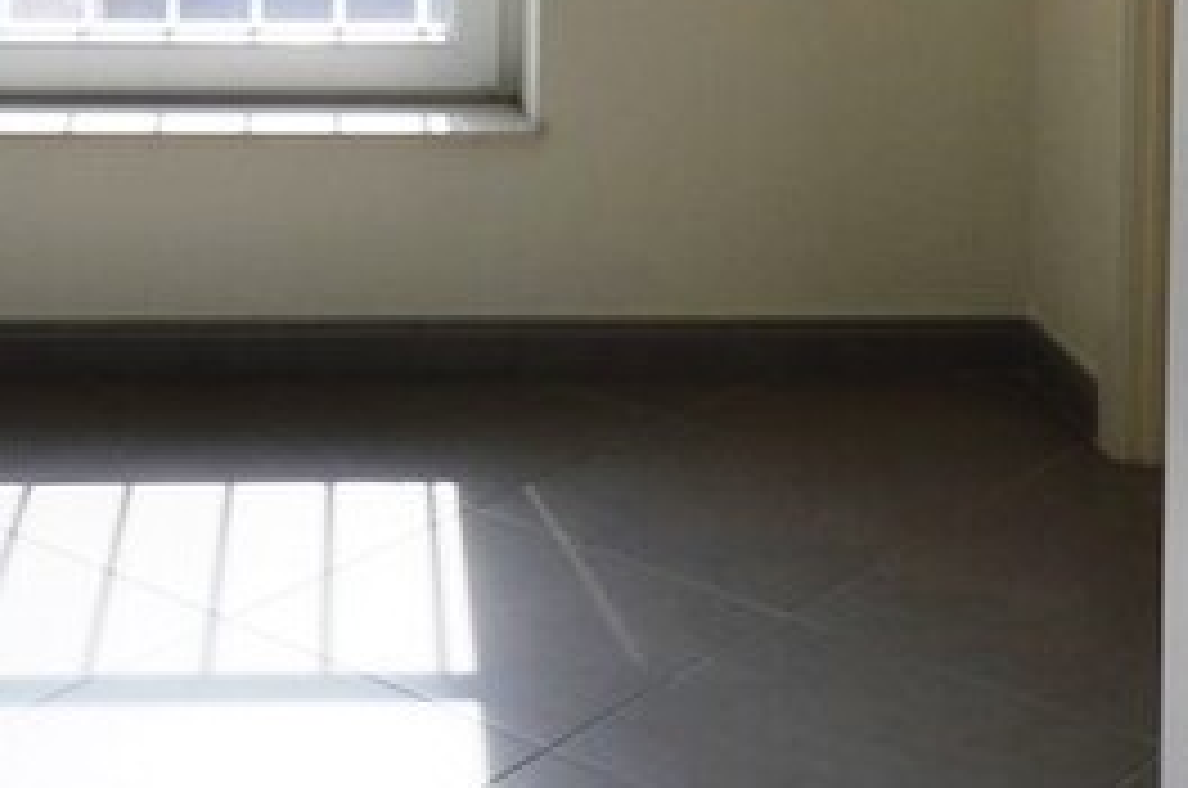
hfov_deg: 26.1
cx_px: 344
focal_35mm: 77
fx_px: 2536
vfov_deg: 15.8
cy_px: -491
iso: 100
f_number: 6.3
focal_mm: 10
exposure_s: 1/160
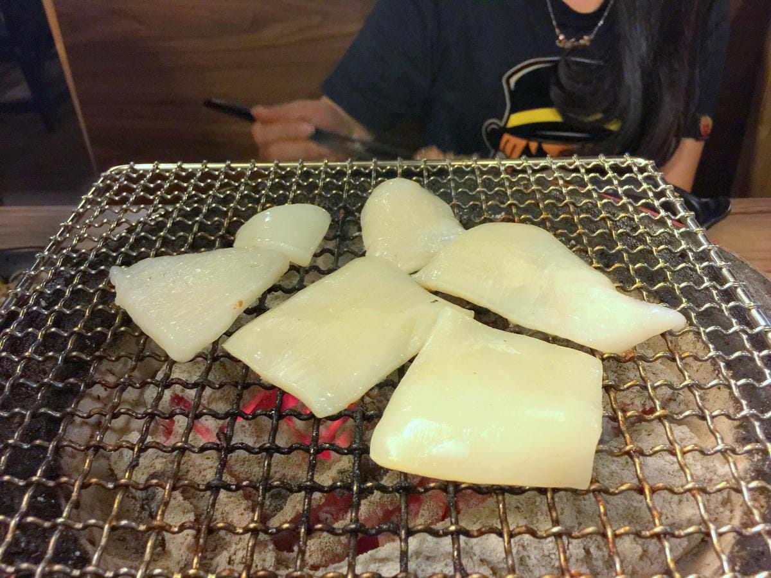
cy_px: 289
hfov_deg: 61.7
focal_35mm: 29
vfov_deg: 48.2
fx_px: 646
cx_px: 386
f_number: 2.2
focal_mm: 4.15
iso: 80
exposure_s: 1/15
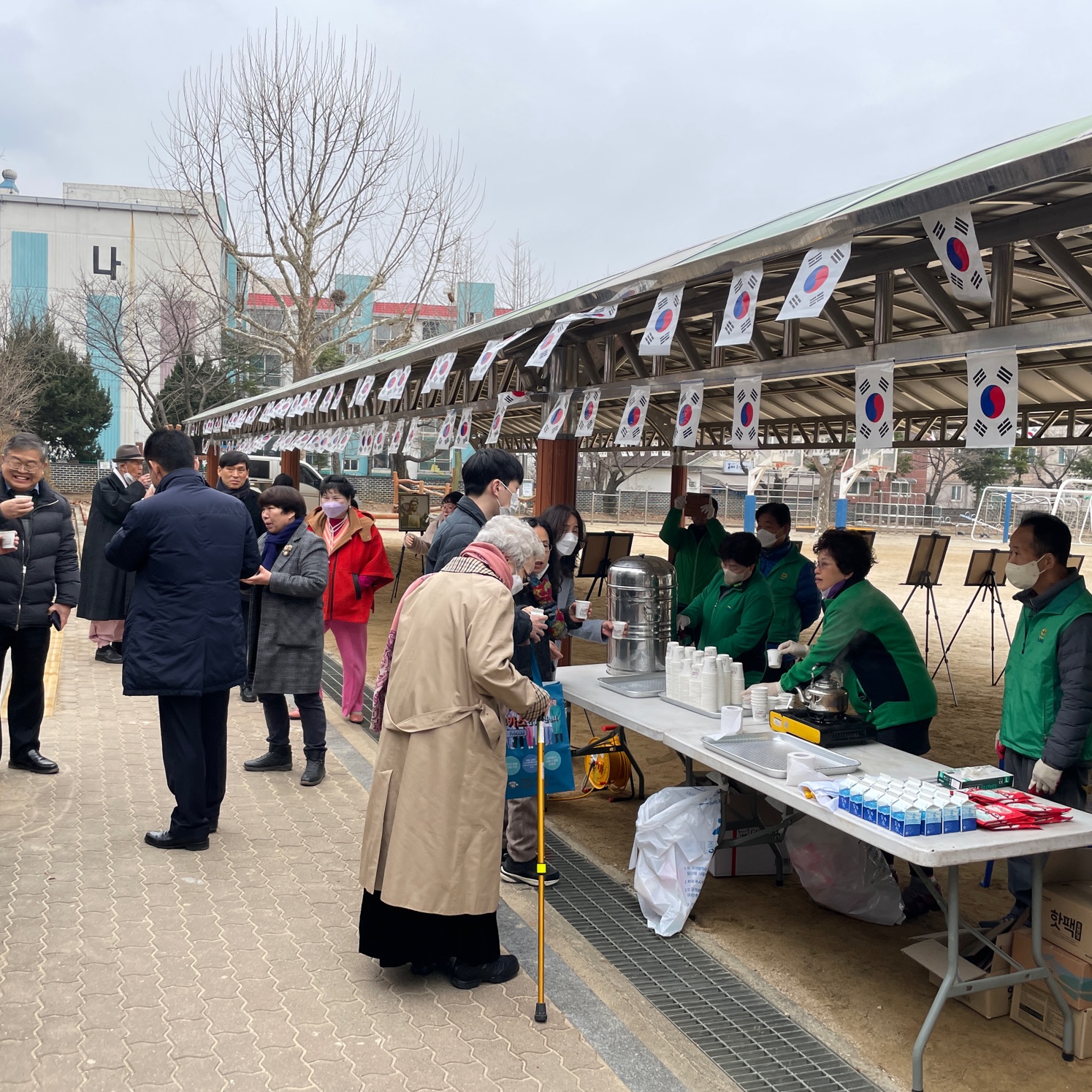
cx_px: 527
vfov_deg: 52.5
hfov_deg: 52.5
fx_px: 1106
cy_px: 547
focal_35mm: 31
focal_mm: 4.2
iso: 32
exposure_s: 1/673
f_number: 1.6
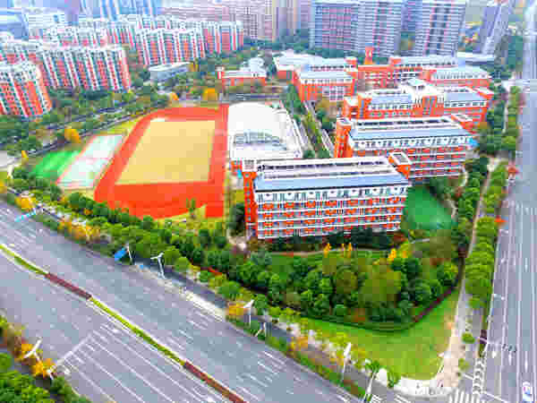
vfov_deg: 66.0
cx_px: 268
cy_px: 202
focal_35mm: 20
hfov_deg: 81.7
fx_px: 310
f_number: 2.8
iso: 100
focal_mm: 3.61
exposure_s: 1/134
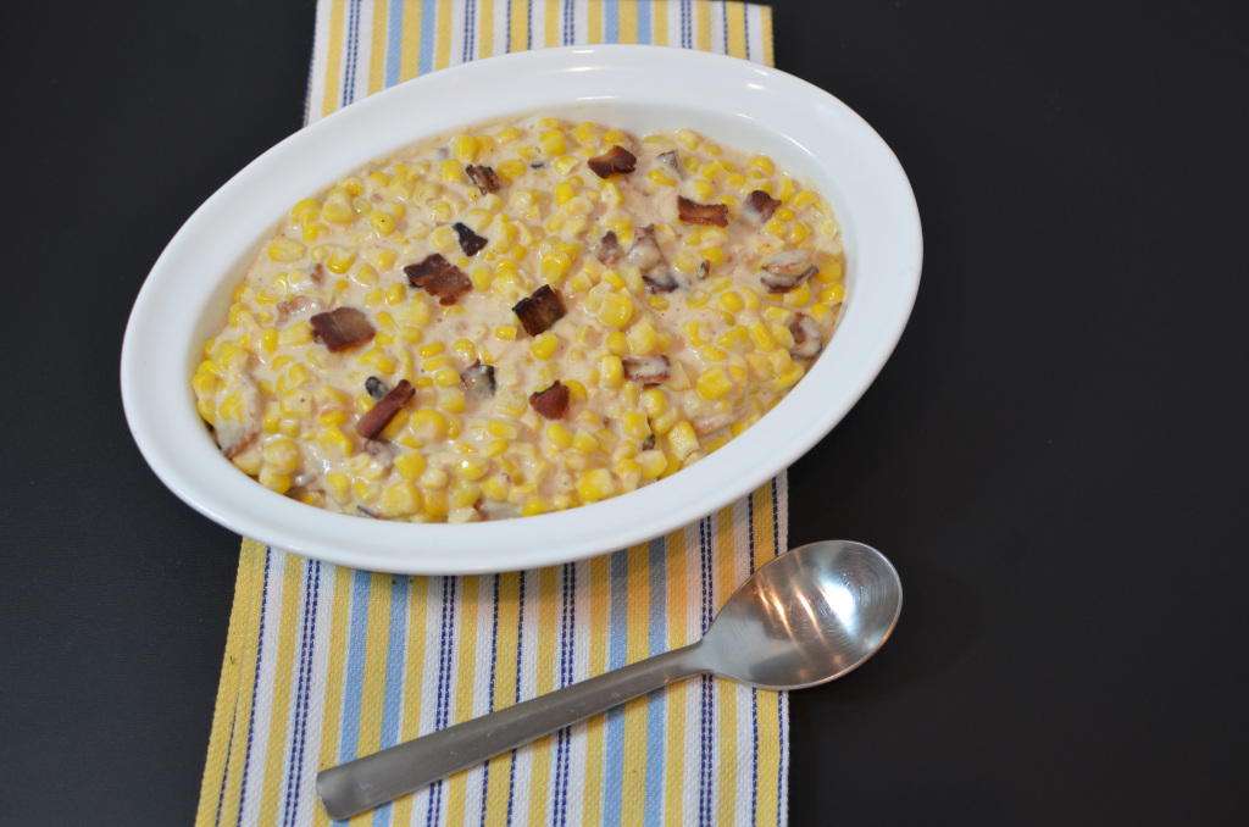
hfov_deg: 37.9
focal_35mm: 52
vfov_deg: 25.6
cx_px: 624
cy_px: 414
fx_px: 1817
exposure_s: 1/60
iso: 450
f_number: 4
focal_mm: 35
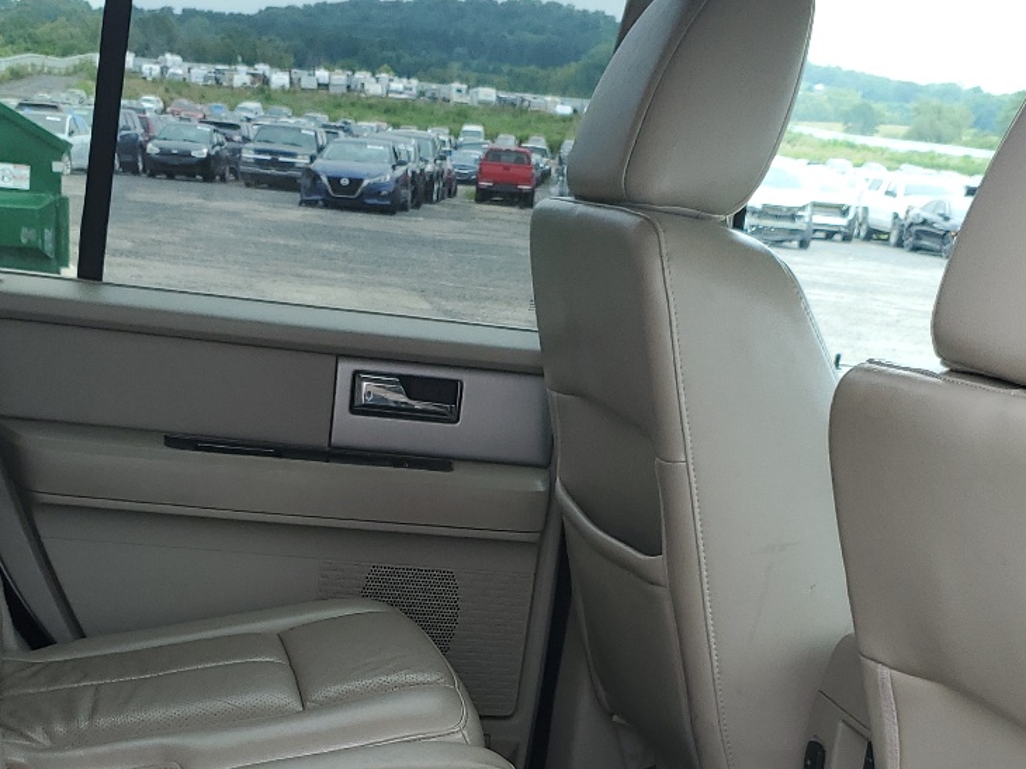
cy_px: 696
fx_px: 1689
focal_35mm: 57
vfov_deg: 24.9
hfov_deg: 33.7
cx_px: 444
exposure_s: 1/167
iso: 50
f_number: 1.5
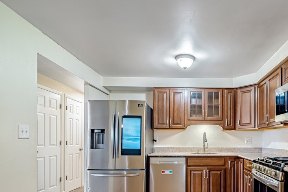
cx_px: 196
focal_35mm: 23
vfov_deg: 53.1
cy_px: 140
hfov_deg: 73.4
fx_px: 184
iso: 50
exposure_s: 1/8
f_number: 11
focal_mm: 15
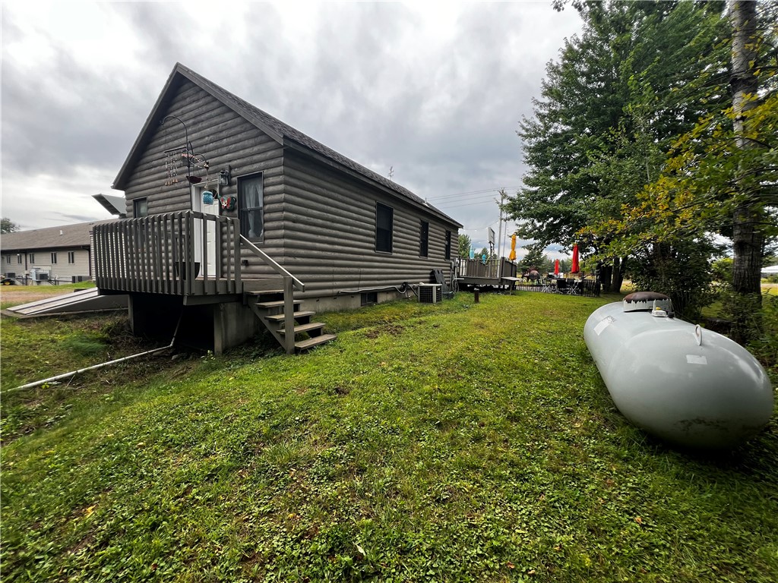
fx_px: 292
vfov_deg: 89.9
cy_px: 292
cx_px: 389
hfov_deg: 106.2
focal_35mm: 13
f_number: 1.8
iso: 32
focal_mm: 1.57
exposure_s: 1/99
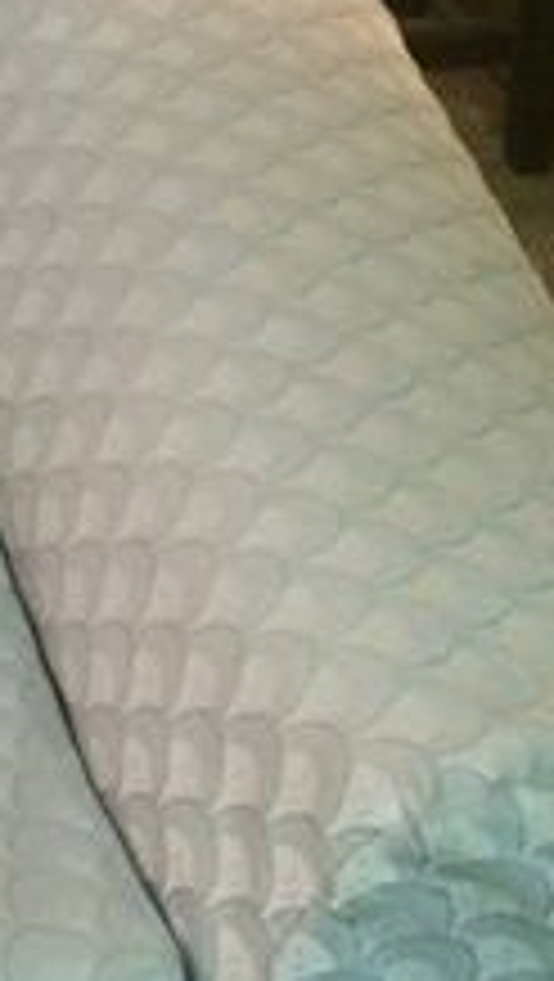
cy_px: 565
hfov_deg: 8.0
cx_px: -950
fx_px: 3517
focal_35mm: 135
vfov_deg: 15.9
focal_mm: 4.12
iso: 320
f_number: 2.2
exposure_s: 1/24
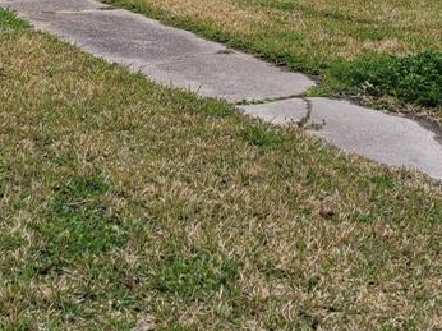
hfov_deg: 24.8
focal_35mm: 77
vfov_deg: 17.8
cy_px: -110
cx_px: 64
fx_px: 983
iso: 40
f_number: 1.8
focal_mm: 5.4
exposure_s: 1/1173
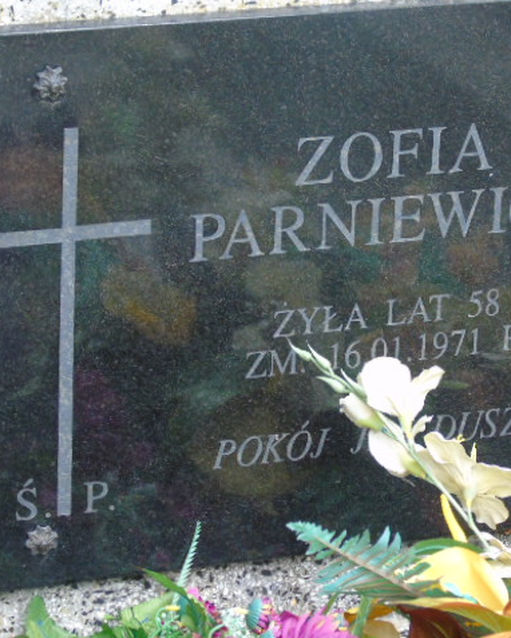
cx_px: 349
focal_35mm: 186
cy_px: 318
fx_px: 3514
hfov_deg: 8.3
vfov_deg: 10.4
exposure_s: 1/60
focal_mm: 25
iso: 500
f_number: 4.7
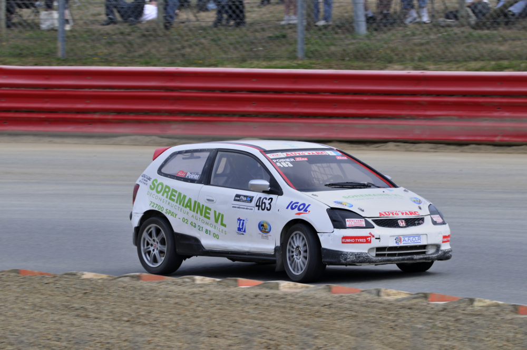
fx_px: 6579
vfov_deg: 3.0
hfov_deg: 4.6
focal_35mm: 450
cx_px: 264
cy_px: 175
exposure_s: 1/250
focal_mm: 300
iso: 200
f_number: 8
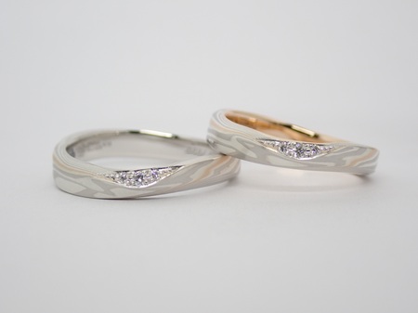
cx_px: 209
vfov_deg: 19.1
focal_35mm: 77
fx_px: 929
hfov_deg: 25.3
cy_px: 156
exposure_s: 1/125
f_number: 4.1
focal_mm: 13.65
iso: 200
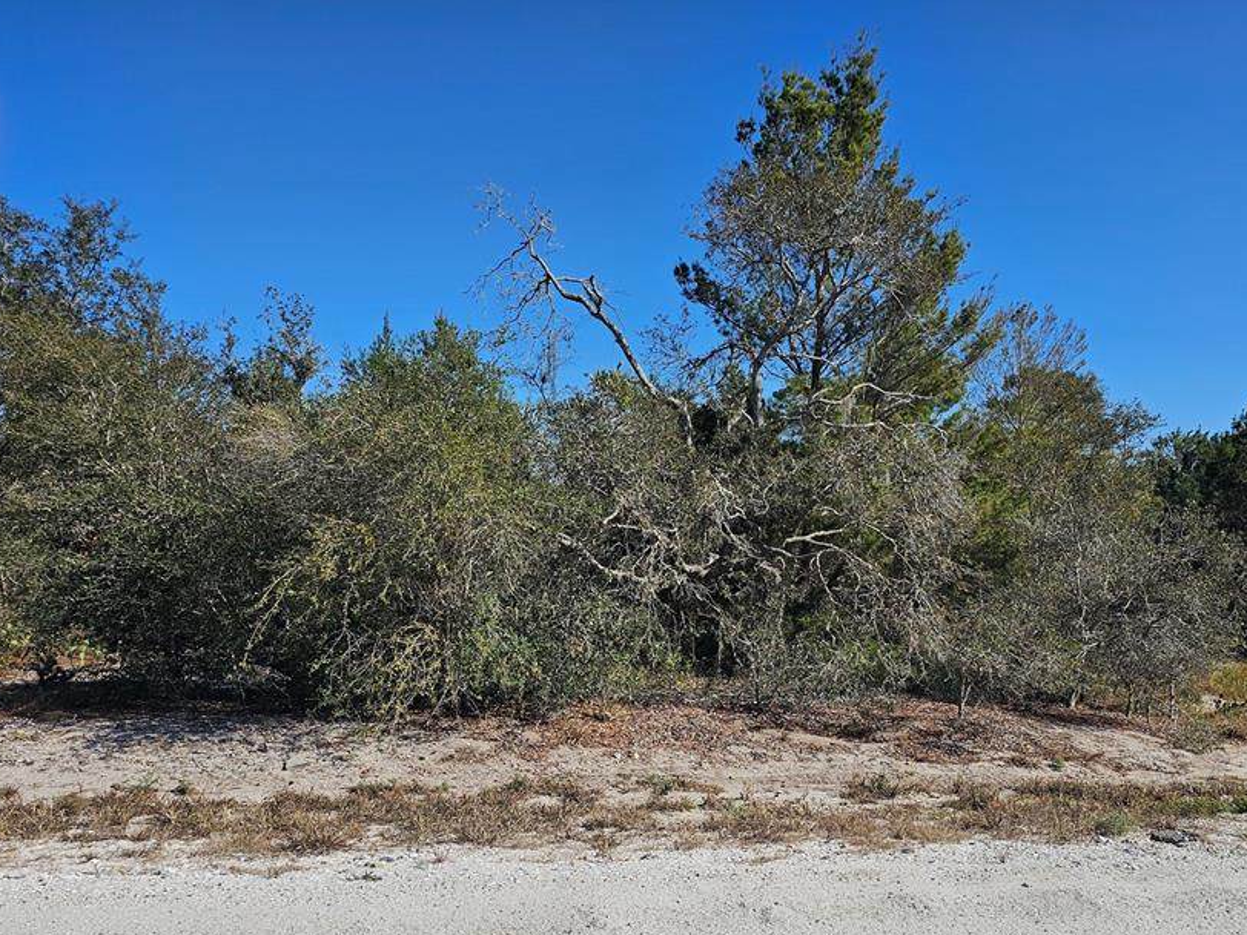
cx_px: 713
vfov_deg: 47.9
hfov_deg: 61.4
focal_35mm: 29
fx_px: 1045
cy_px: 562
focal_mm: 6.3
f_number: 1.7
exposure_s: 1/1307
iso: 10
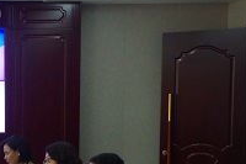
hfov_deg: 21.1
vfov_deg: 15.6
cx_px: -89
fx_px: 587
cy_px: 156
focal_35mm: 86
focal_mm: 21.25
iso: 1600
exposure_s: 1/50
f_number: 9
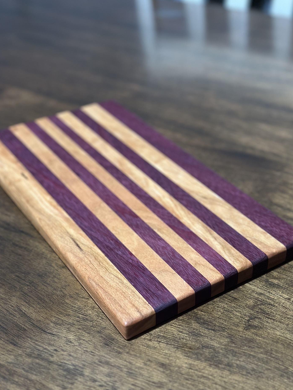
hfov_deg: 28.0
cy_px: 204
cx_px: 150
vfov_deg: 36.8
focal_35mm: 52
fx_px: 587
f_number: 1.78
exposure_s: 1/40
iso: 640
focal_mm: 6.86
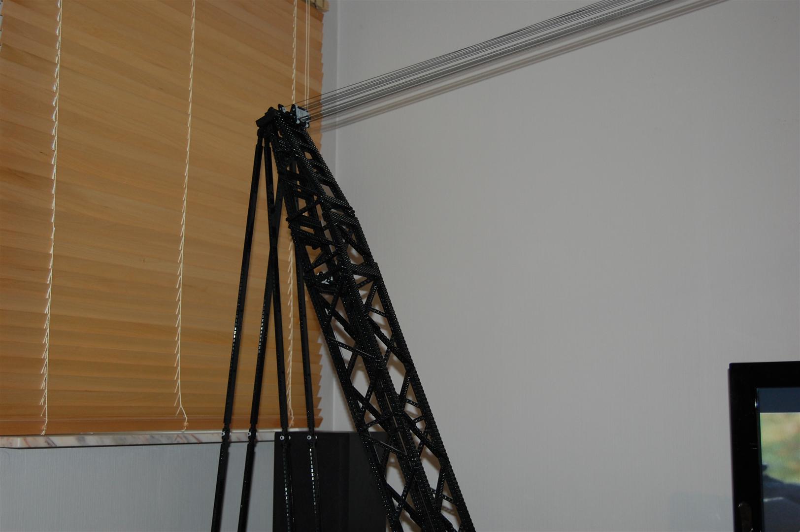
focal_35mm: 48
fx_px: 1066
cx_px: 400
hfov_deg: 41.1
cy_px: 266
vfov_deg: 28.0
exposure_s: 1/60
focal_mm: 32
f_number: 4.5
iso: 400
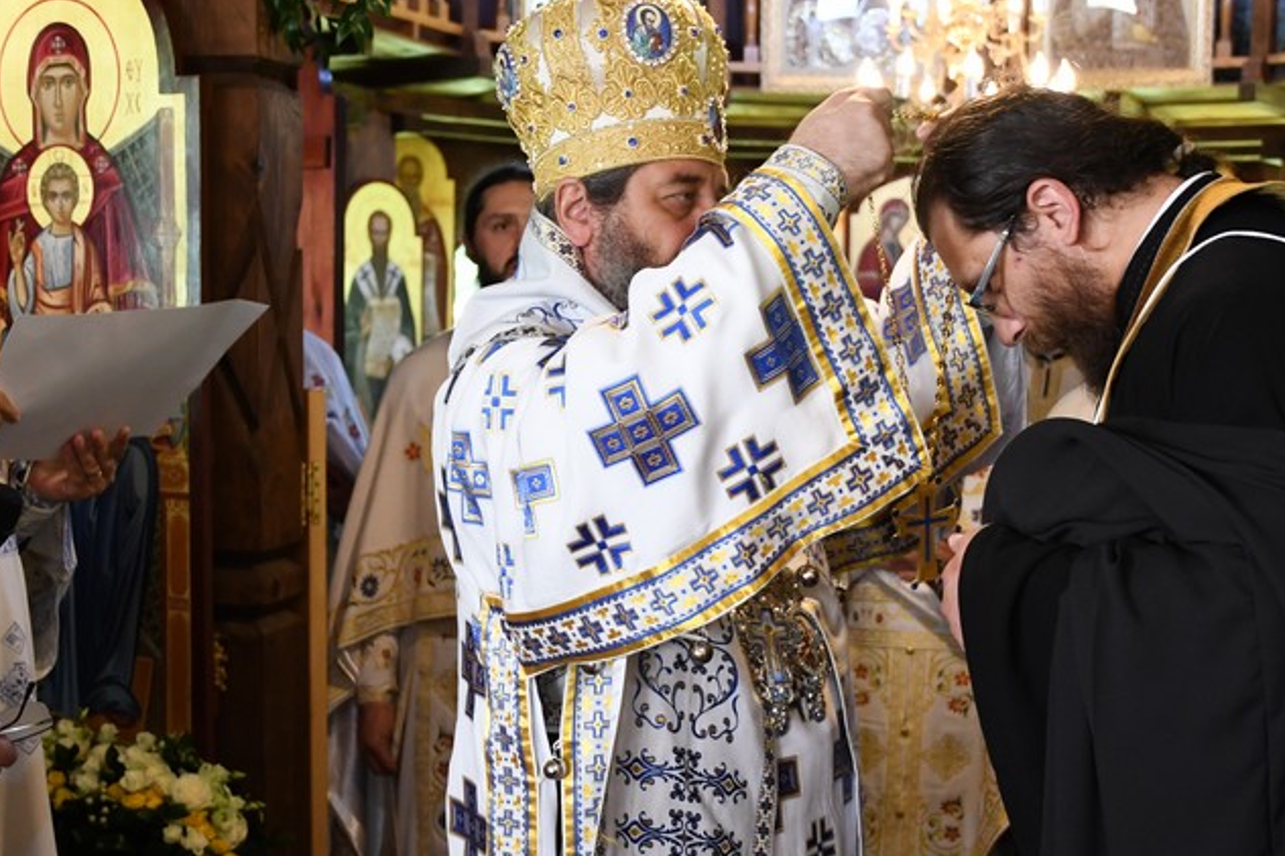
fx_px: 2034
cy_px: 506
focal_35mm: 57
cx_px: 803
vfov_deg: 23.7
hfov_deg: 34.9
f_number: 2.8
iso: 1600
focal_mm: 20
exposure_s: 1/160
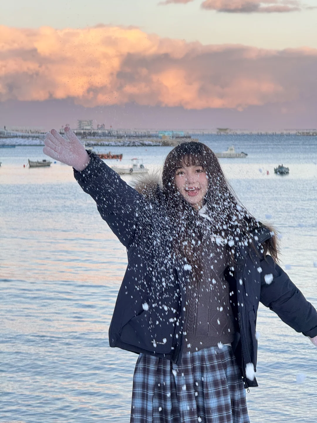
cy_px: 212
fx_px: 1465
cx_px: 158
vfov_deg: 16.4
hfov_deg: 12.3
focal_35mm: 120
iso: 64
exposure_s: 1/99
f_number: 2.8
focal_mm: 15.66
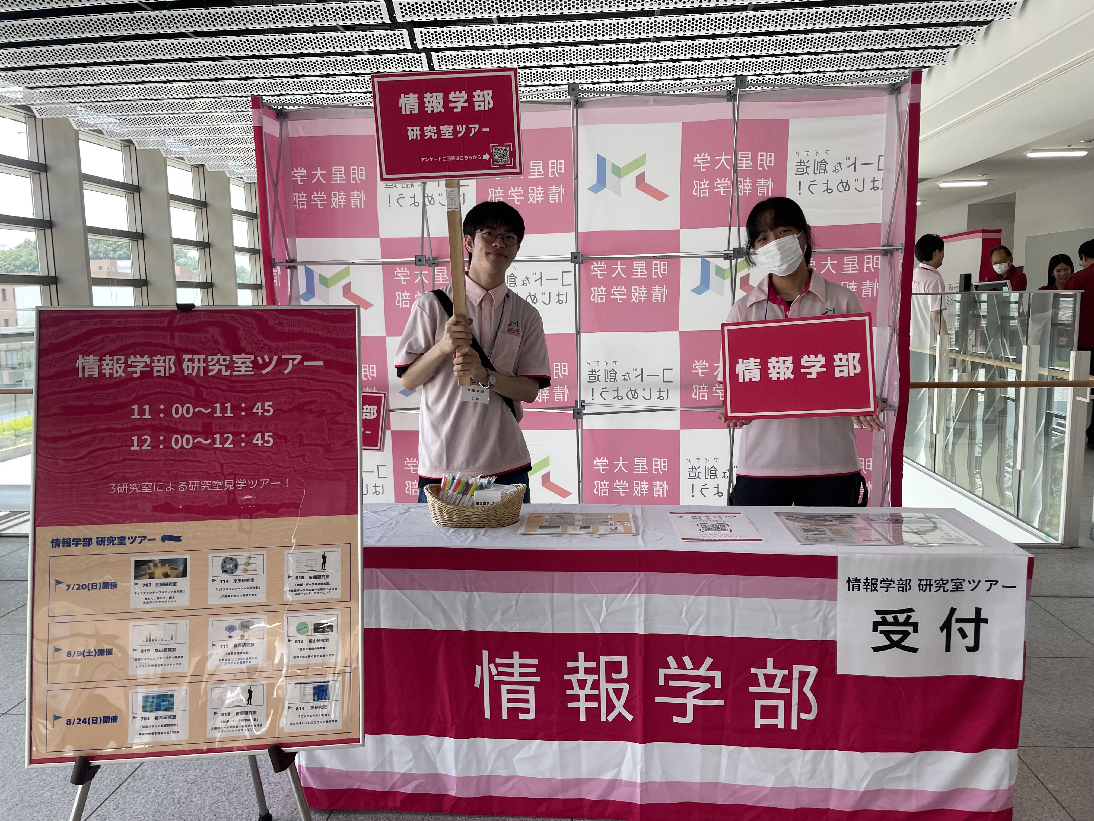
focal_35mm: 26
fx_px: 822
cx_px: 547
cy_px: 410
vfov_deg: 53.1
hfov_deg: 67.3
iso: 32
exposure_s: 1/156
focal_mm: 4.2
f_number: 1.6
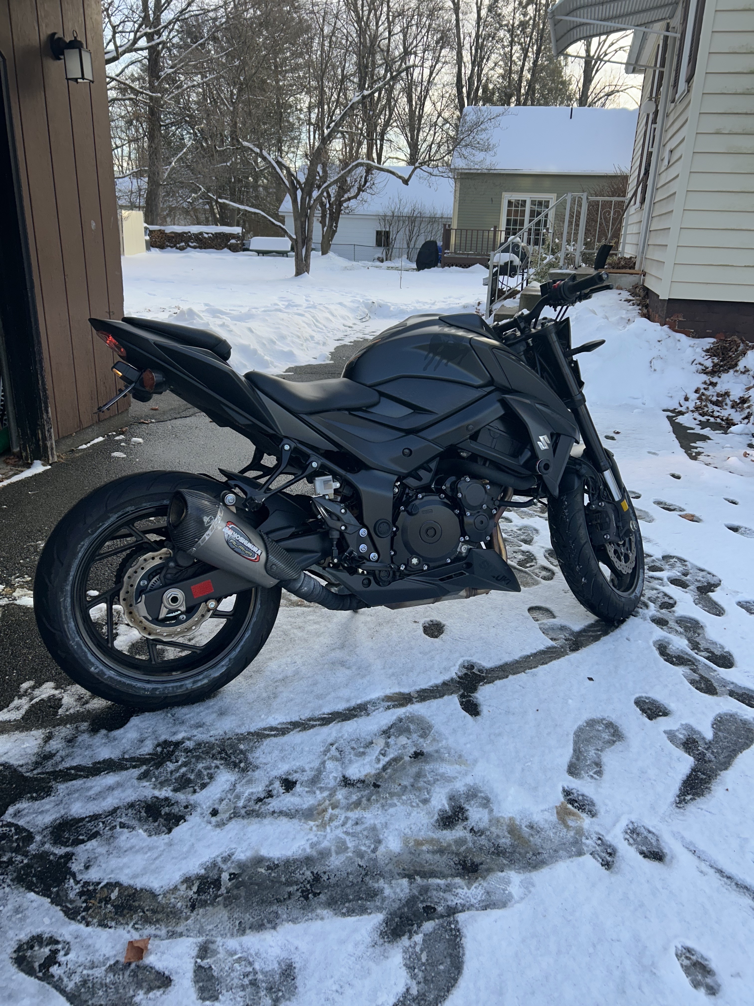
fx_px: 755
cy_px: 503
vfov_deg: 67.3
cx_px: 377
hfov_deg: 53.1
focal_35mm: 26
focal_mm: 5.7
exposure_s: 1/578
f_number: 1.5
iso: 50
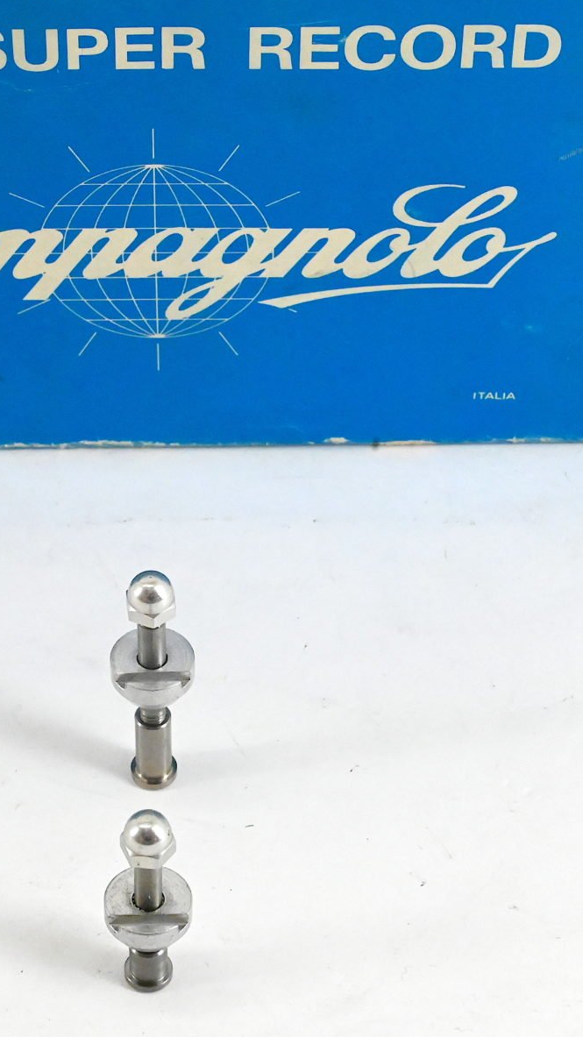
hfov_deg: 10.2
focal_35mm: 119
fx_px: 3272
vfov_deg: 18.0
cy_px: 479
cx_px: 148
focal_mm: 70
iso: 12800
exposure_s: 1/400
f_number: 18
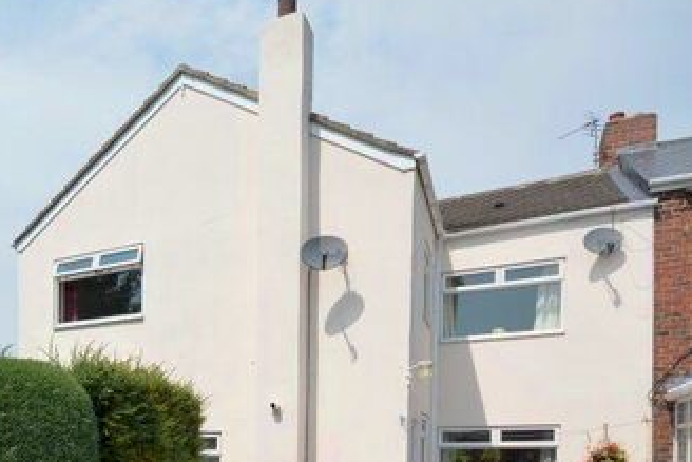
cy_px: 463
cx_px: 108
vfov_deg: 36.9
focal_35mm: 32
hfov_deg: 53.4
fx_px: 615
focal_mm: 10
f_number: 8
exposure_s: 1/250
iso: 100
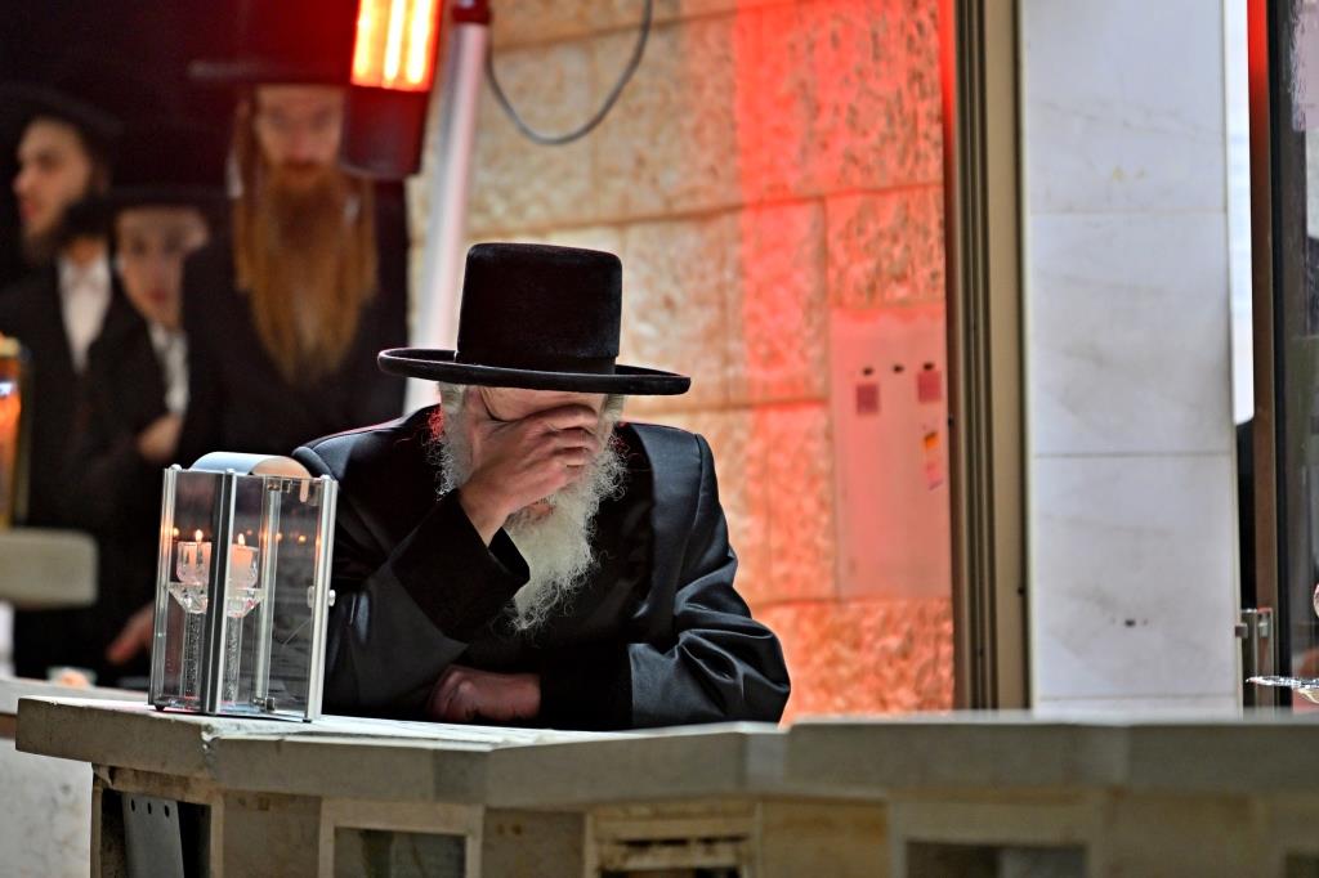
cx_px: 660
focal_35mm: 300
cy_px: 439
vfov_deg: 4.6
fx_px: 10988
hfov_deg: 6.9
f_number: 2.8
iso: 800
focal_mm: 200
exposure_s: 1/250
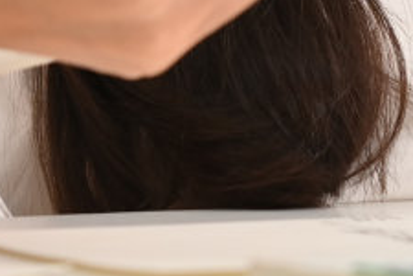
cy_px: -476
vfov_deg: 2.3
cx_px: 81
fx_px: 6940
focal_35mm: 605
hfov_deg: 3.4
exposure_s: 1/100
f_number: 2.8
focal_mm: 85
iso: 400
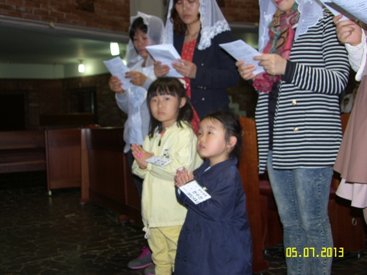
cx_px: 184
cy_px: 138
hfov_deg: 46.8
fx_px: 424
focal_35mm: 40
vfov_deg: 36.0
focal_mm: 10.3
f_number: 2.5
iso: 50
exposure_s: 1/40
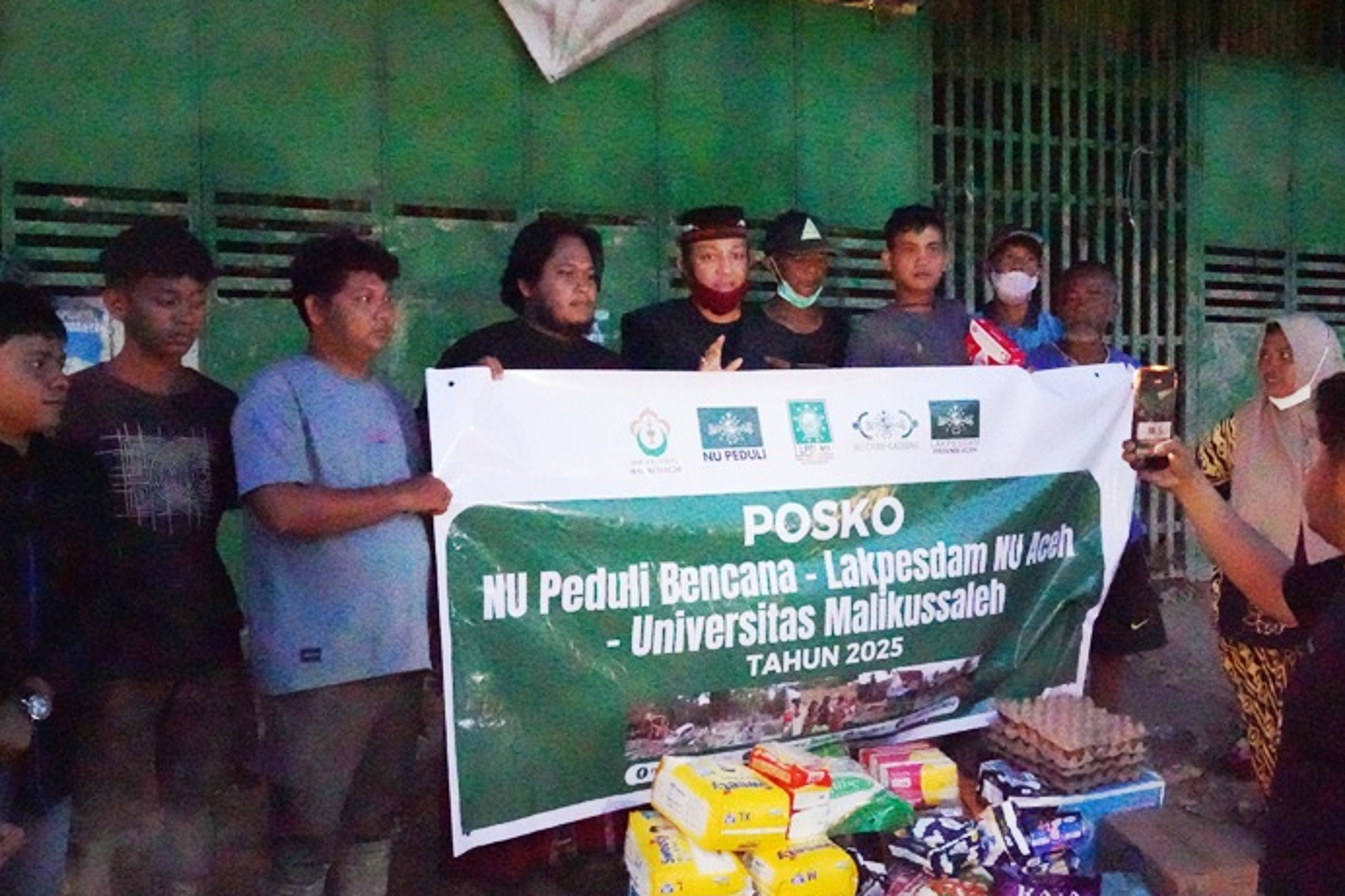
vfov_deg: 35.9
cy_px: 462
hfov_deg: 51.7
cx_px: 774
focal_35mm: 37
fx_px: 1382
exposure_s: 1/80
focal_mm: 32
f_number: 8
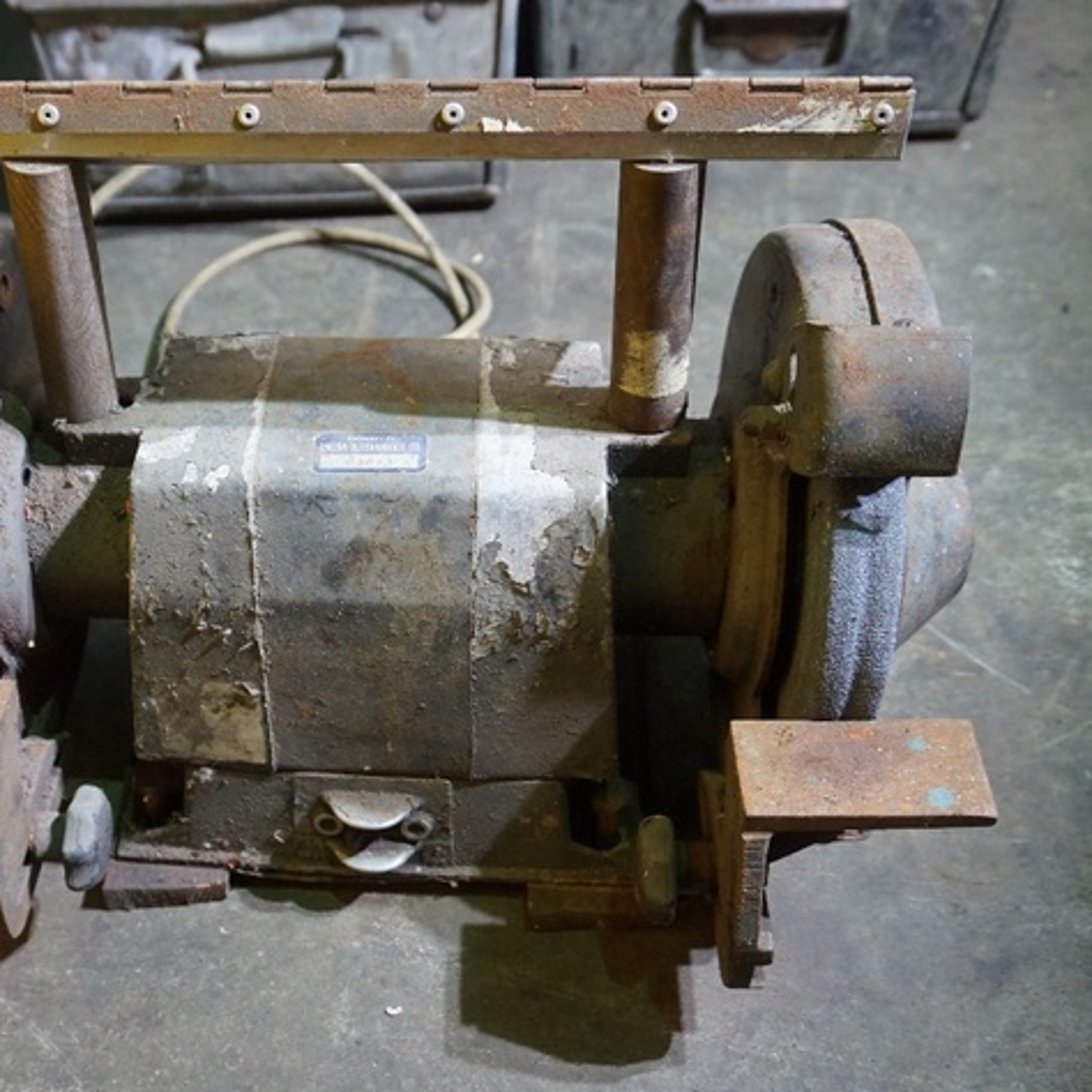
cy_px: 546
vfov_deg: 41.3
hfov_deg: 40.6
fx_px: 1451
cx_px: 348
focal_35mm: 41
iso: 2000
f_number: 4
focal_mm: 21
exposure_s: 1/160
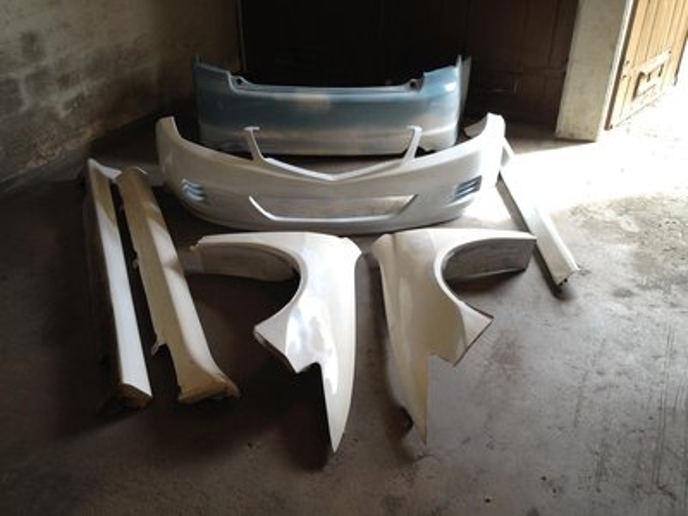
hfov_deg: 52.6
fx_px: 696
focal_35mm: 35
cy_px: 258
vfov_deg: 40.7
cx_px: 344
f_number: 2.4
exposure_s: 1/120
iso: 64
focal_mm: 4.28
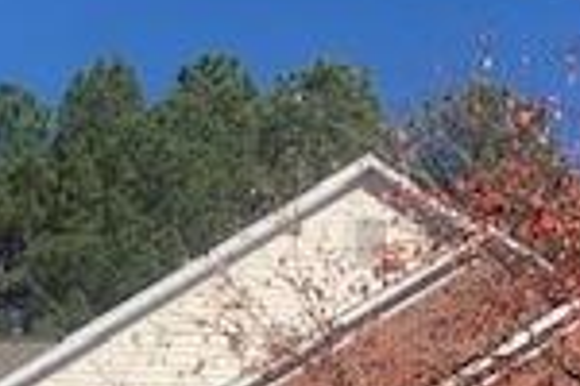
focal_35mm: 115
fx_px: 1853
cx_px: 271
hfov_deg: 17.8
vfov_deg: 11.6
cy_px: 498
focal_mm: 4.25
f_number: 1.8
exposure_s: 1/1992
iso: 25
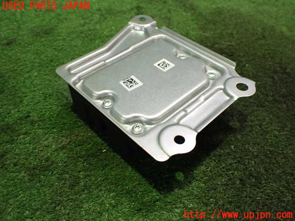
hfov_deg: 60.0
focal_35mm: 30
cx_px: 148
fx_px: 256
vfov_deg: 46.8
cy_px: 110
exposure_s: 1/60
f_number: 2.3
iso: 800
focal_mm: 5.4
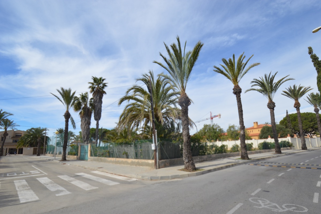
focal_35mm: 15
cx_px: 160
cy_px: 107
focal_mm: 10
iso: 100
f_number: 8
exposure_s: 1/250
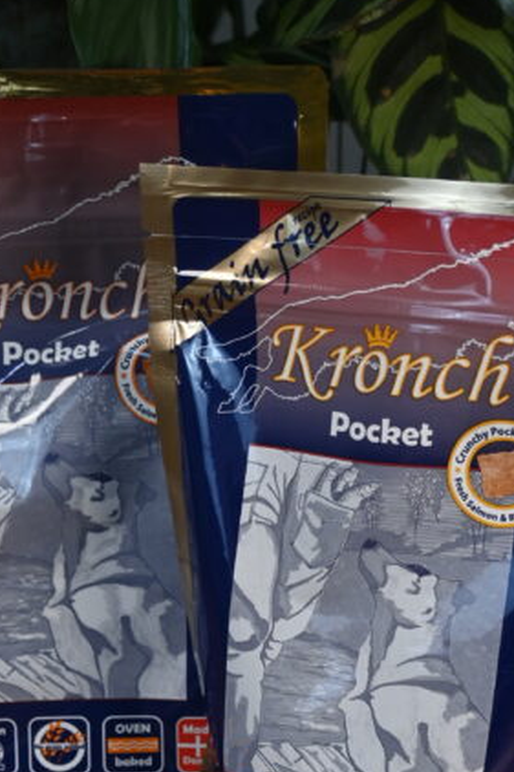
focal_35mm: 64
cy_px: 635
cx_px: 243
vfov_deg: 30.5
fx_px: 1372
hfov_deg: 21.2
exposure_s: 1/250
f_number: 4
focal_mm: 20
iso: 280
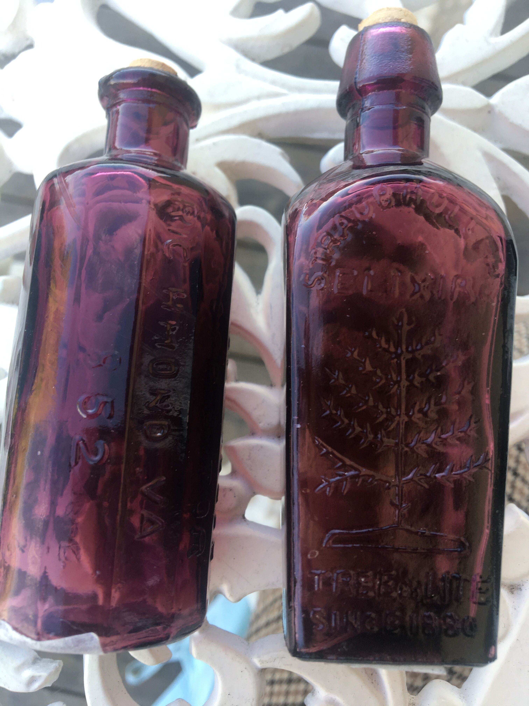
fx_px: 591
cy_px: 353
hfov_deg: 48.2
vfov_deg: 61.7
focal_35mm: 29
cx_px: 264
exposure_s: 1/50
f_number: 2.2
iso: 25
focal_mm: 4.15
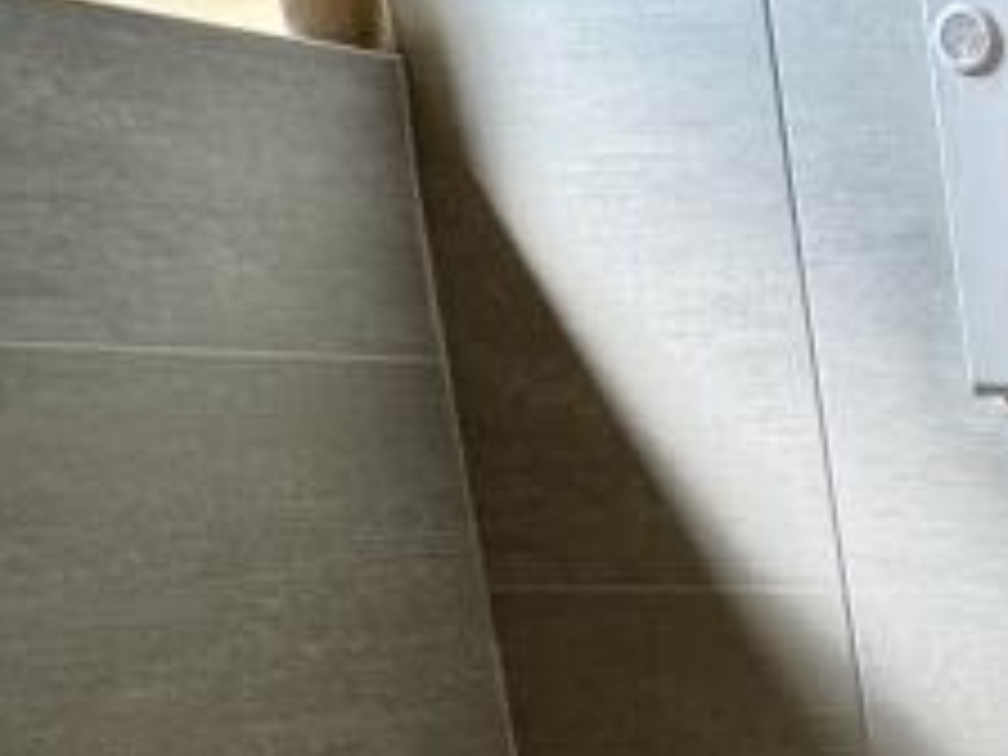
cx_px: 2079
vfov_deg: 22.0
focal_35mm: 64
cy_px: 774
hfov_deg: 18.2
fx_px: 1864
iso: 100
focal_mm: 2.22
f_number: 2.2
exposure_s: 1/100
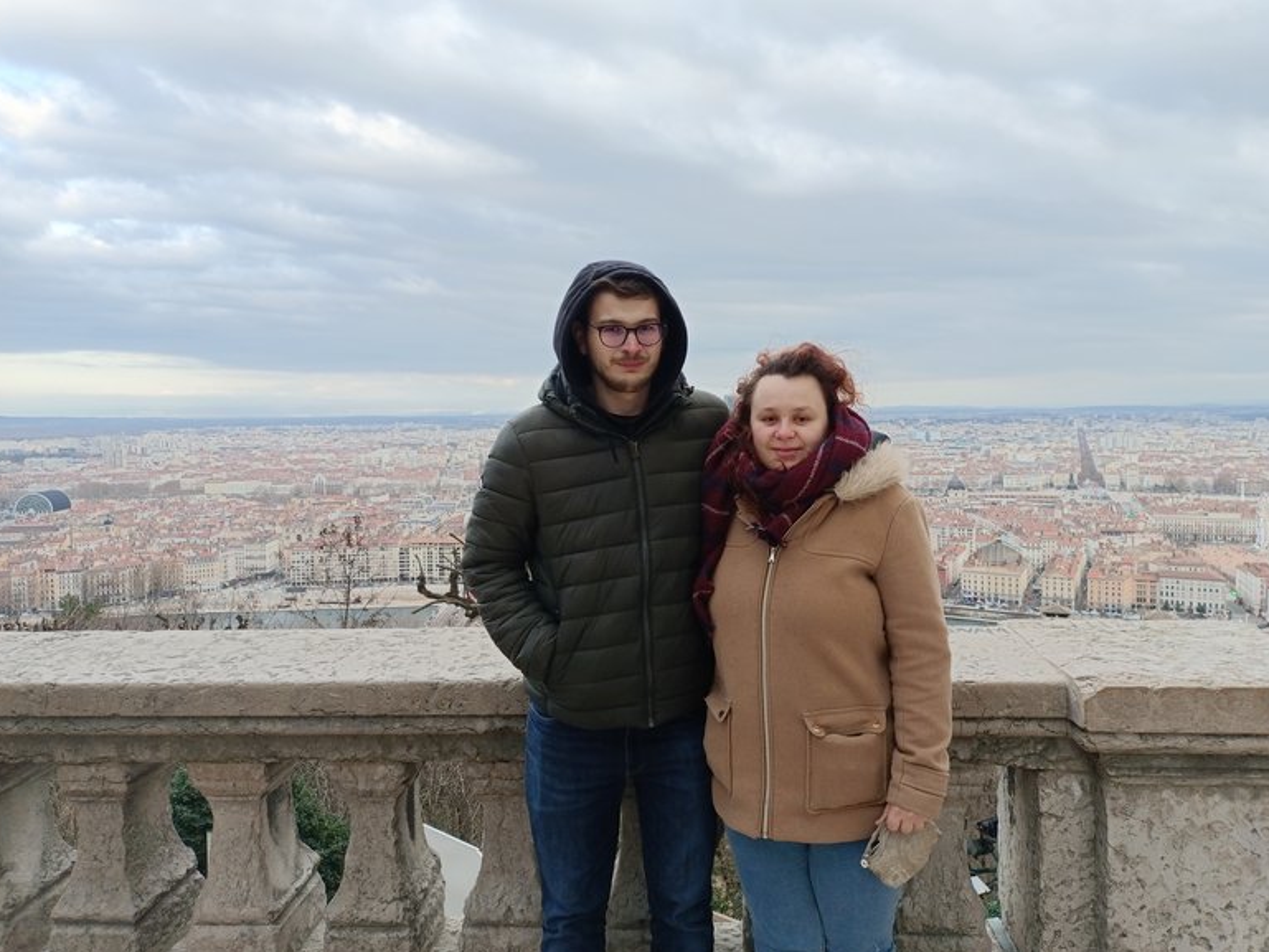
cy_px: 465
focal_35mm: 26
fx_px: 953
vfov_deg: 53.1
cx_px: 649
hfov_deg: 67.3
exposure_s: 1/100
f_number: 1.79
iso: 195
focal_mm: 4.71
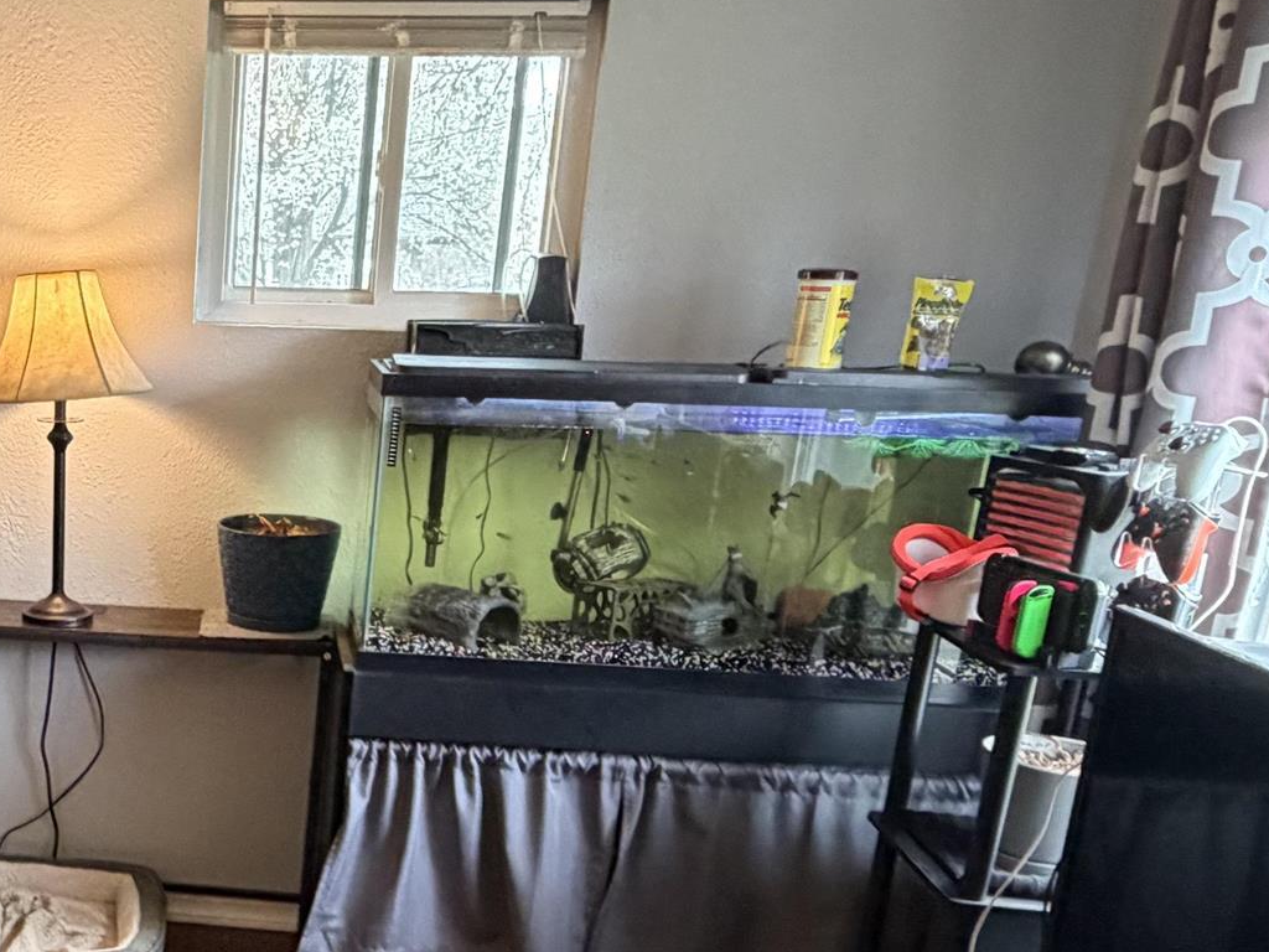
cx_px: 29
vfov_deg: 33.7
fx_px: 1540
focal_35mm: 42
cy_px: 715
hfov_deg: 39.9
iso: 400
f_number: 2.2
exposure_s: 1/60
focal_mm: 2.22
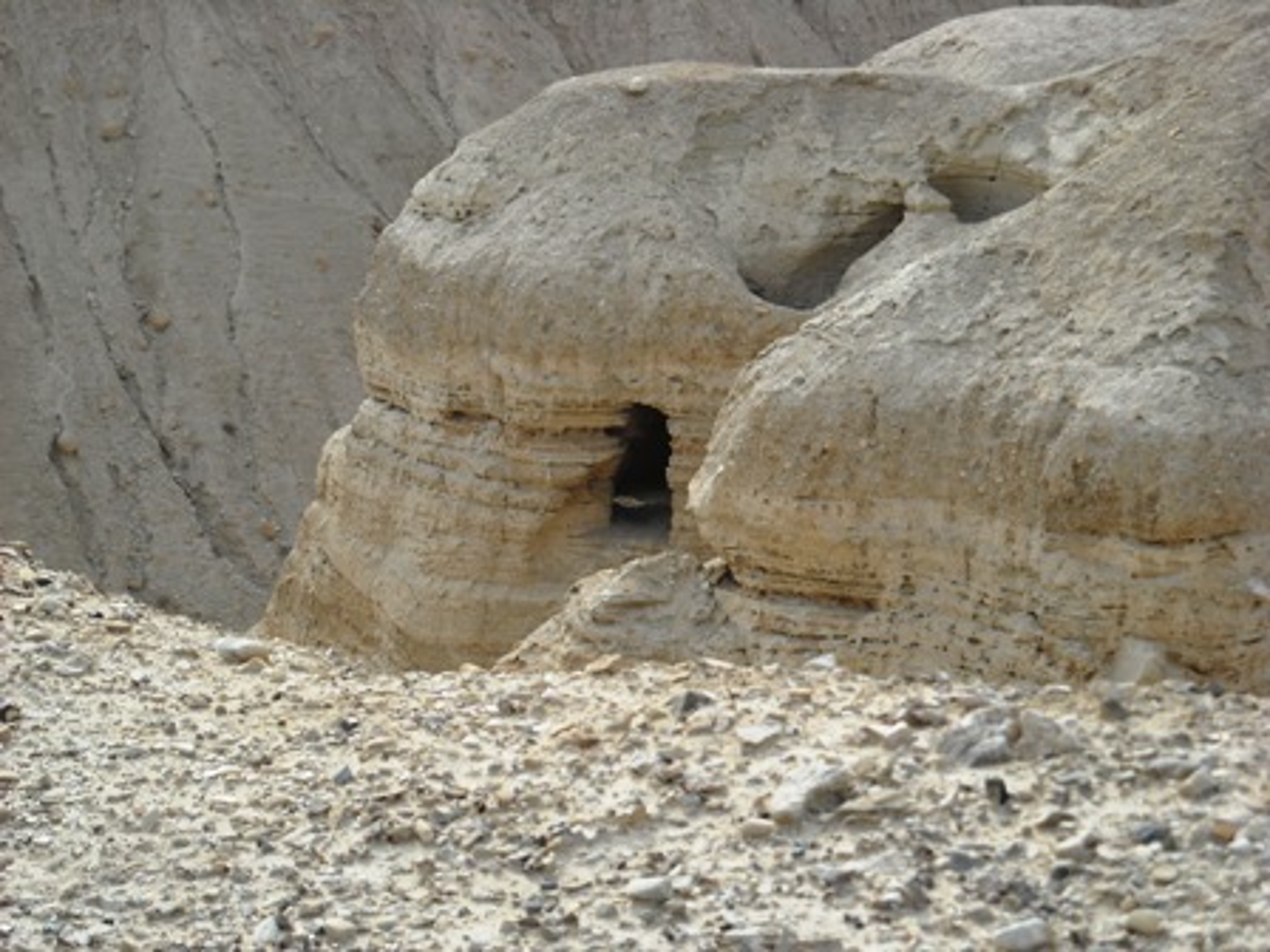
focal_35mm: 105
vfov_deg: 14.1
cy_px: 476
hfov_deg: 18.7
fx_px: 3852
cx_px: 635
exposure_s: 1/260
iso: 64
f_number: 4.7
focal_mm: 17.1
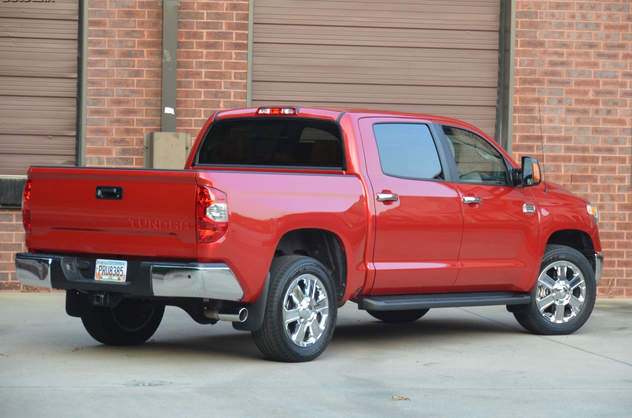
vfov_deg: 9.9
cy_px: 205
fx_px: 2418
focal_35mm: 138
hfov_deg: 14.9
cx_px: 320
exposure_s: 1/250
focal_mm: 90
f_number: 5.3
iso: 1600
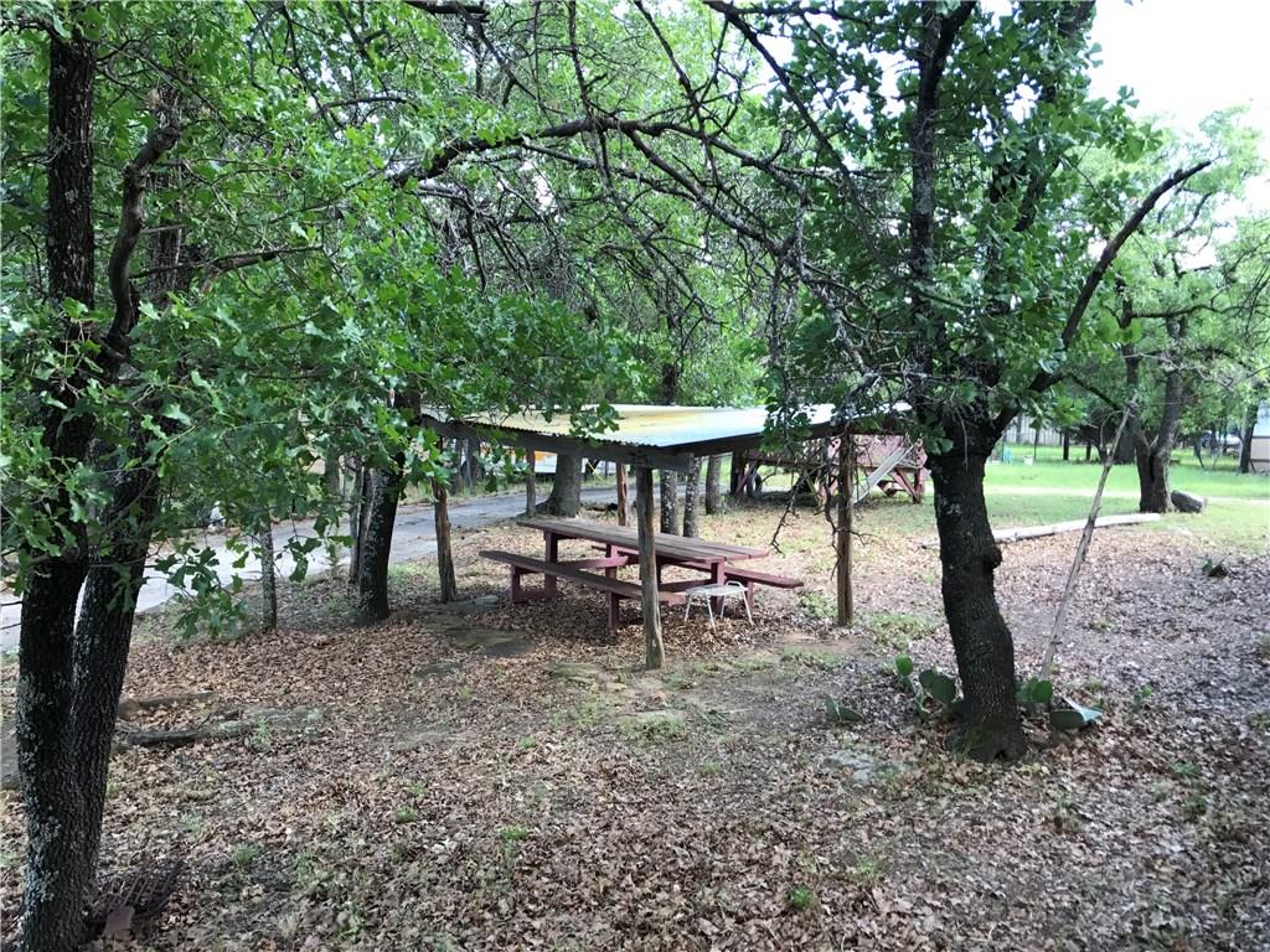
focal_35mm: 28
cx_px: 635
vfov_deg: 49.7
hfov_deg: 63.4
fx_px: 1027
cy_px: 476
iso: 32
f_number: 1.8
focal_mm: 3.99
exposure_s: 1/120
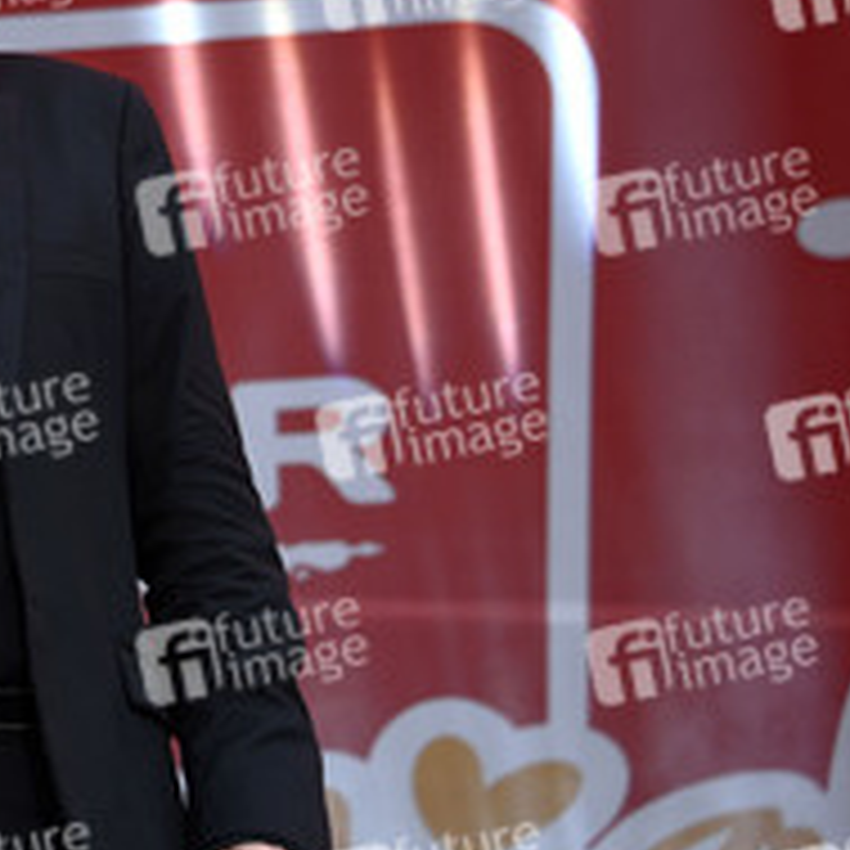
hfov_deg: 10.9
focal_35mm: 158
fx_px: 4389
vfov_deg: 11.1
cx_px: -137
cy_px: 315
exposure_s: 1/200
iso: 1250
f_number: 5.6
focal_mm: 78
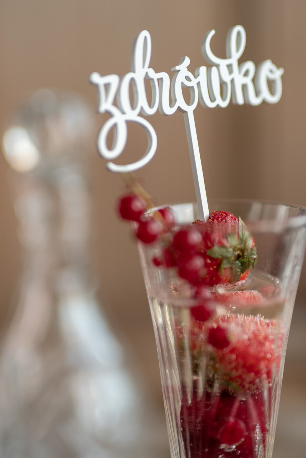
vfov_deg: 39.6
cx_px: 153
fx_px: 637
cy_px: 229
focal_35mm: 50
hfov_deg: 27.0
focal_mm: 50
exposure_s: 1/200
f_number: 1.4
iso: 100
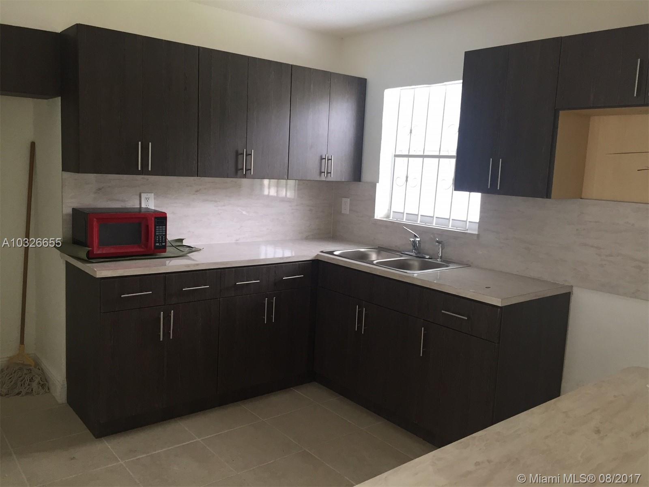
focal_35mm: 29
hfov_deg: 61.7
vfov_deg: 48.2
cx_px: 324
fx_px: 544
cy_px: 244
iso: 32
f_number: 2.2
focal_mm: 4.15
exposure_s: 1/30
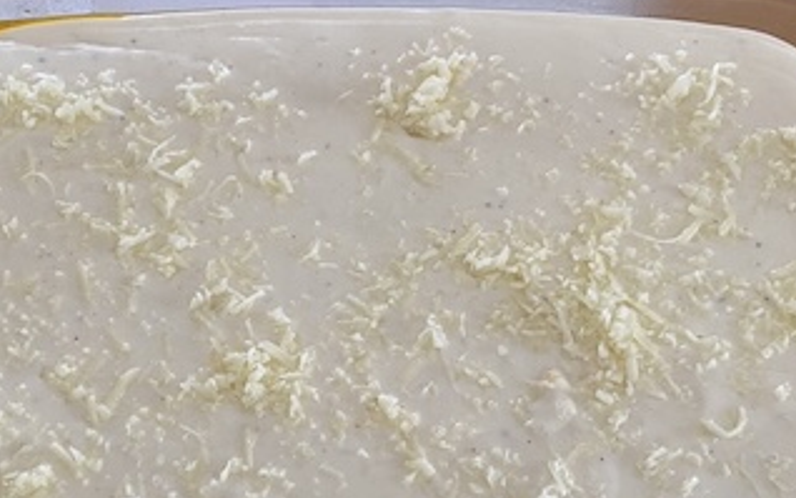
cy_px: 383
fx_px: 1128
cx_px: 305
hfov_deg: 38.6
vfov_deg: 24.6
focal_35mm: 52
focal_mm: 4.25
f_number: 1.8
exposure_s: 1/50
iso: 100
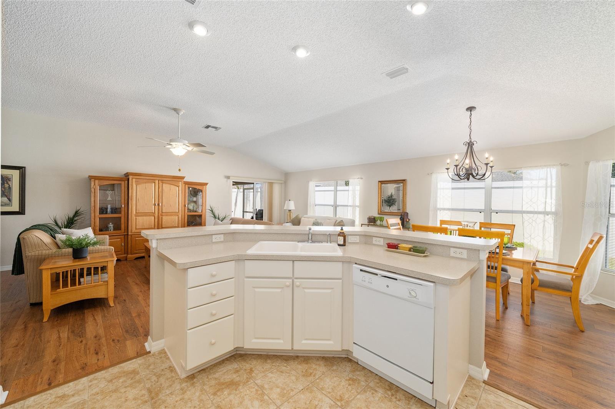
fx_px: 239
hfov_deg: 104.3
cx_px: 308
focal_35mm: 14
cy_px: 204
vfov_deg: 81.2
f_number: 8
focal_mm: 14
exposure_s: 1/50
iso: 400
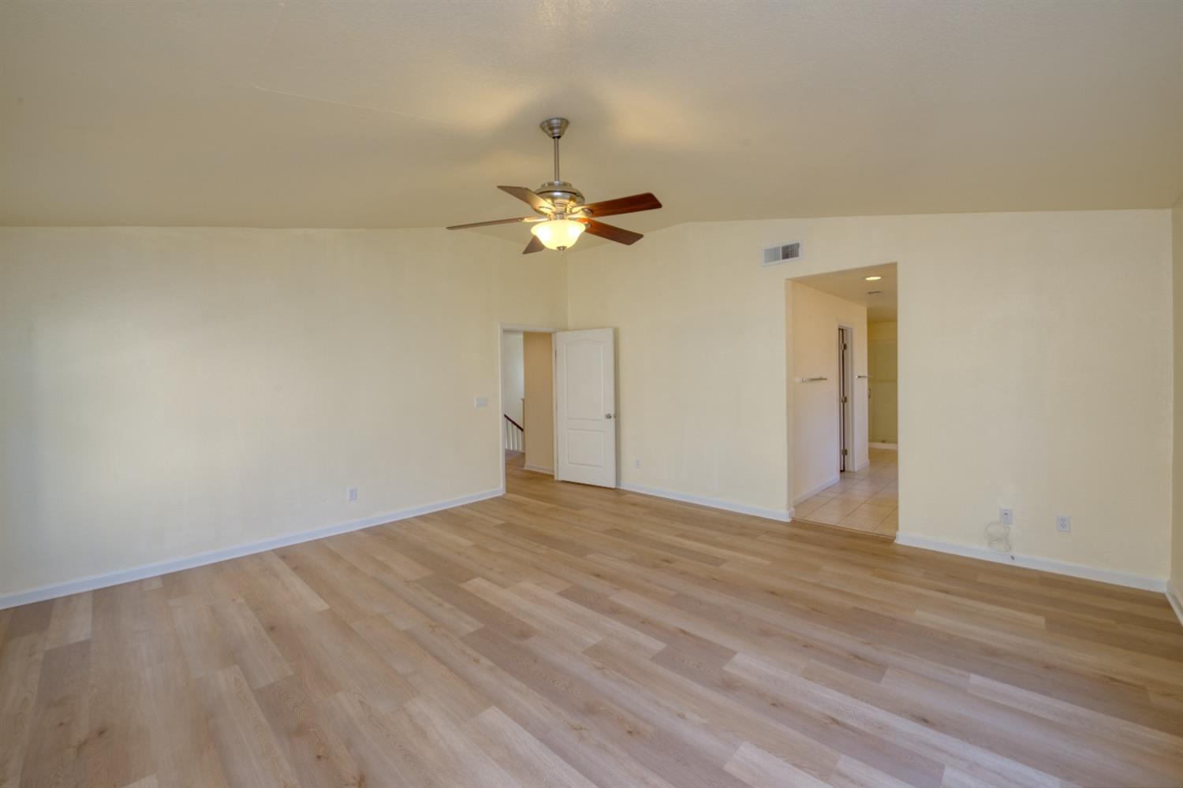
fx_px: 460
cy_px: 394
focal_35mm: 14
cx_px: 592
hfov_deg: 104.3
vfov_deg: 81.2
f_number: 10
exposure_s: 1/50
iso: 400
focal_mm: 14
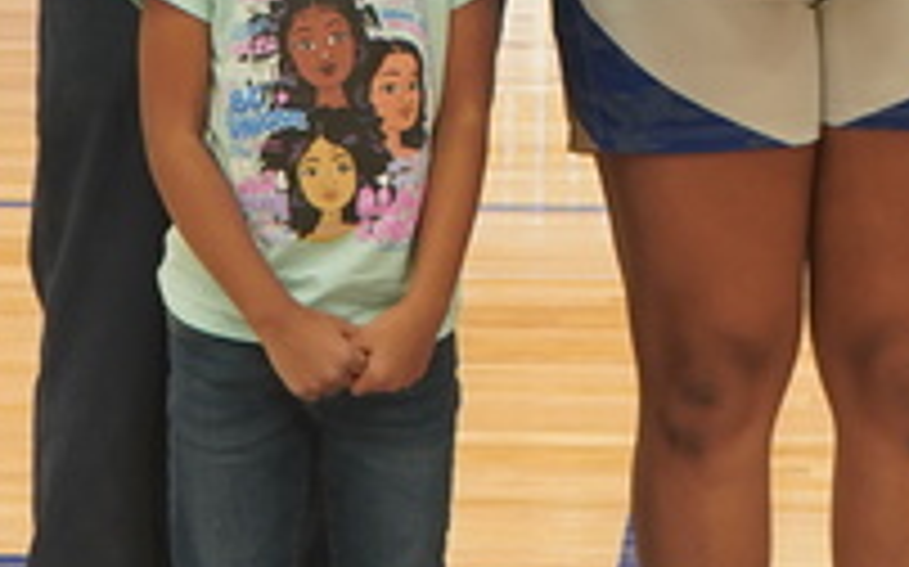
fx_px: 5249
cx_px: 760
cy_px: -218
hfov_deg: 9.9
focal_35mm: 212
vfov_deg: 6.1
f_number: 4.5
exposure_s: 1/160
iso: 500
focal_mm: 41
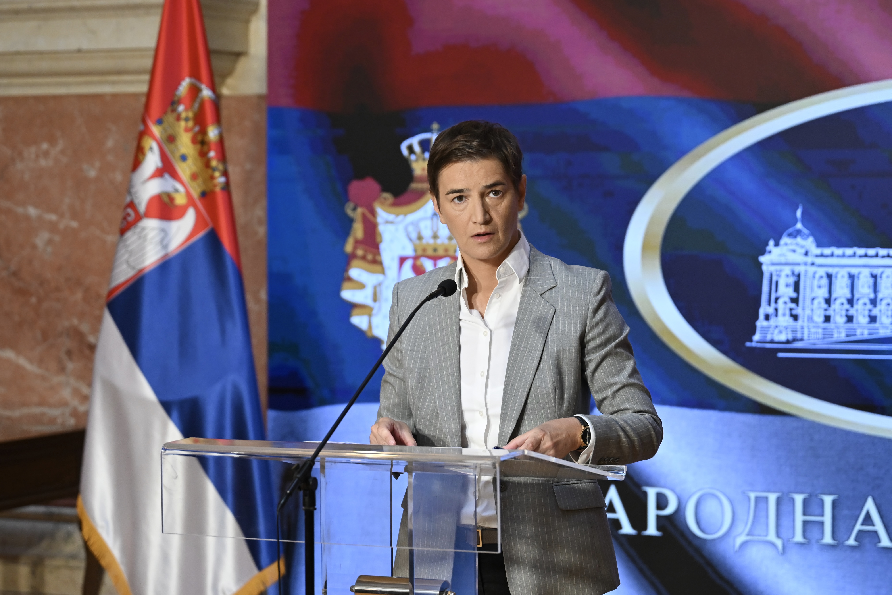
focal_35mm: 105
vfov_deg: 13.0
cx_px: 446
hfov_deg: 19.5
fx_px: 2601
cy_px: 298
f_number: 2.8
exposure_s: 1/320
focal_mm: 70
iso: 1250
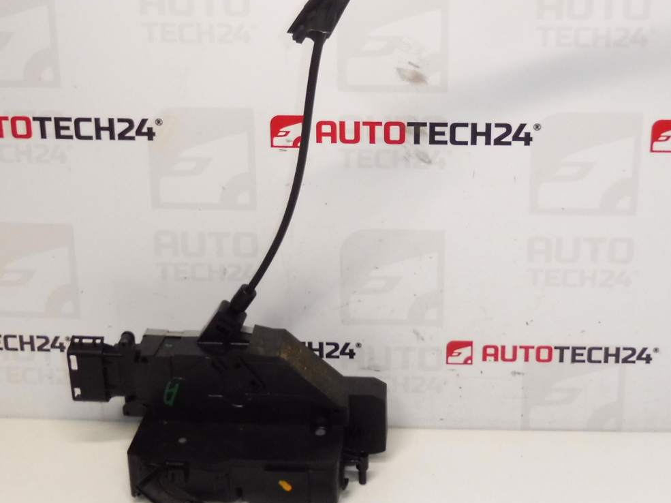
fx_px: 1008
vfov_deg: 27.6
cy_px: 114
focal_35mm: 52
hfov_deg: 36.7
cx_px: 392
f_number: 3.5
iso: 200
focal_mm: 4.4
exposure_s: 1/80
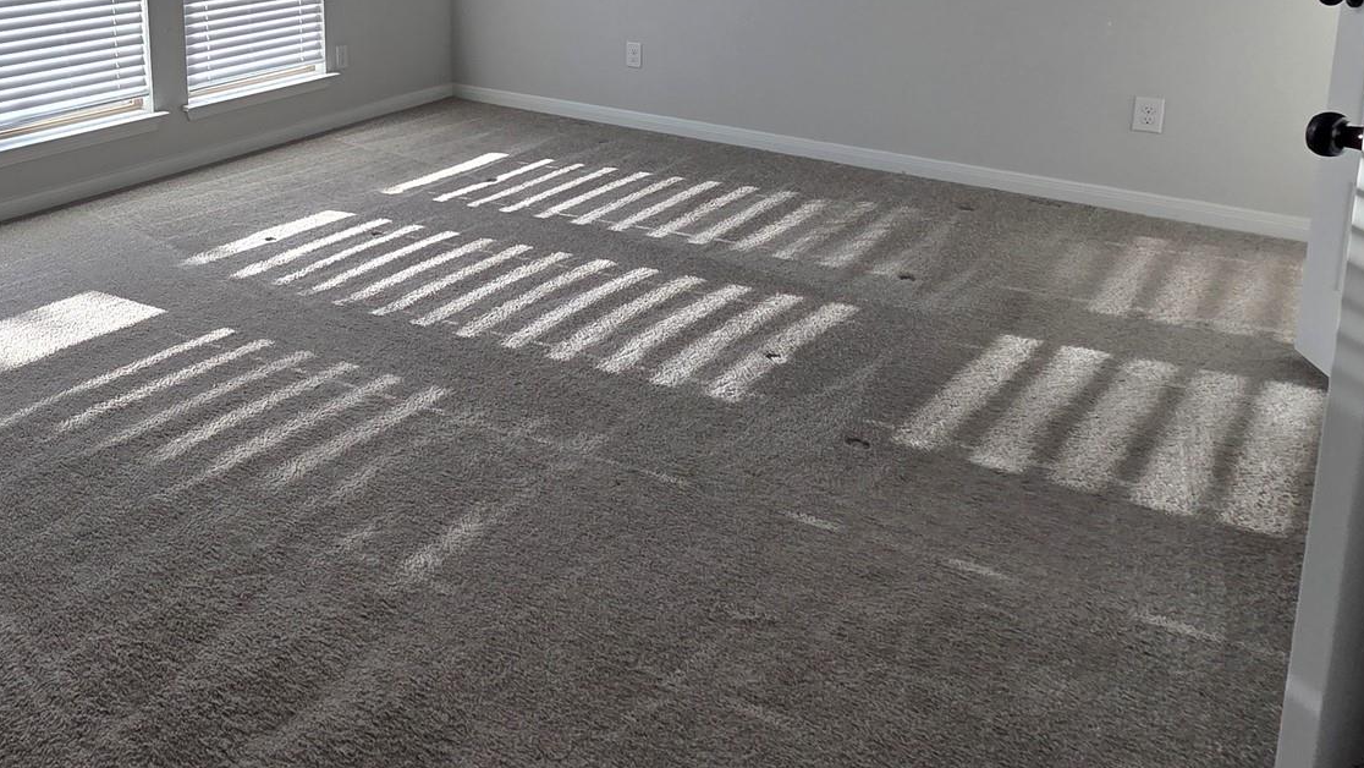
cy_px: 45
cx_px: 266
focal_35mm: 26
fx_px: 940
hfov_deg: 65.2
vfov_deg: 40.3
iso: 50
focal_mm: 2.2
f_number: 2.2
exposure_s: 1/146
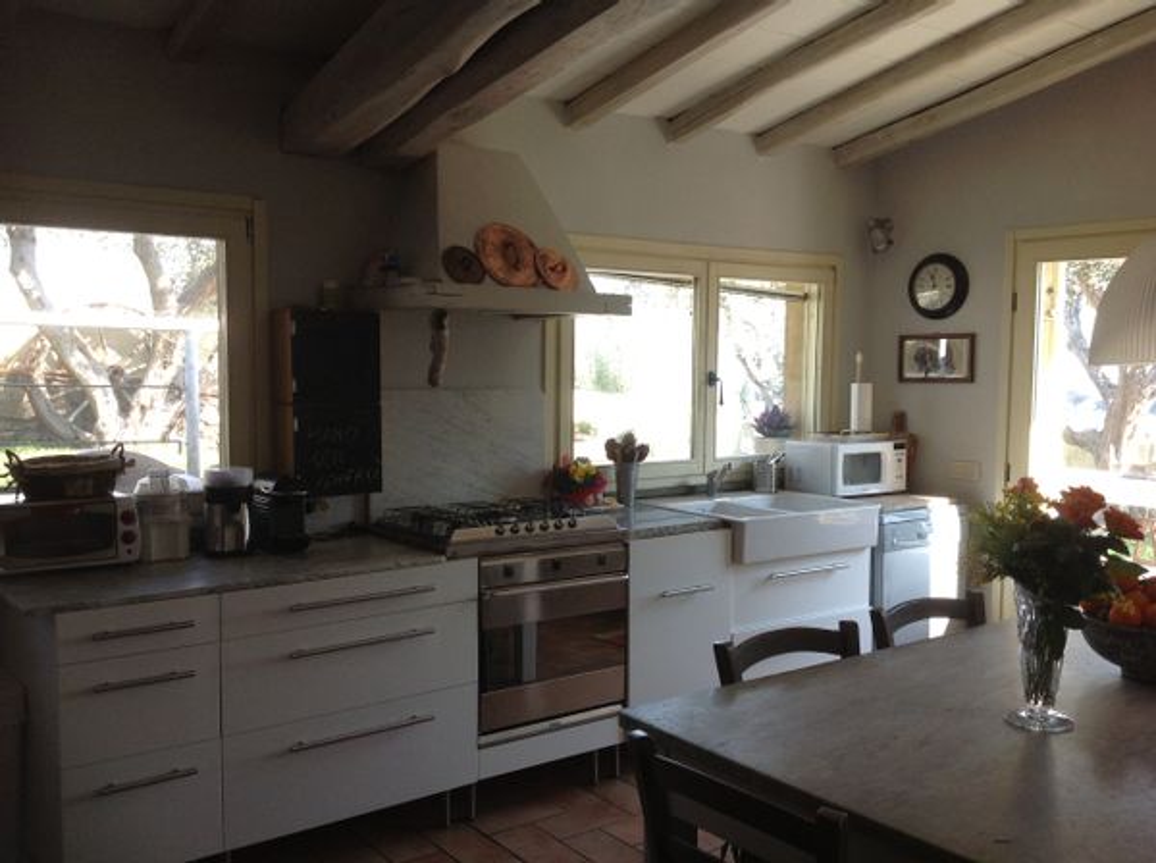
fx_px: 1167
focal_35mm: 35
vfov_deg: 40.6
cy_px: 432
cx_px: 578
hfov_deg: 52.7
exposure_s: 1/120
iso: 100
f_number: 2.4
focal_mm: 4.28
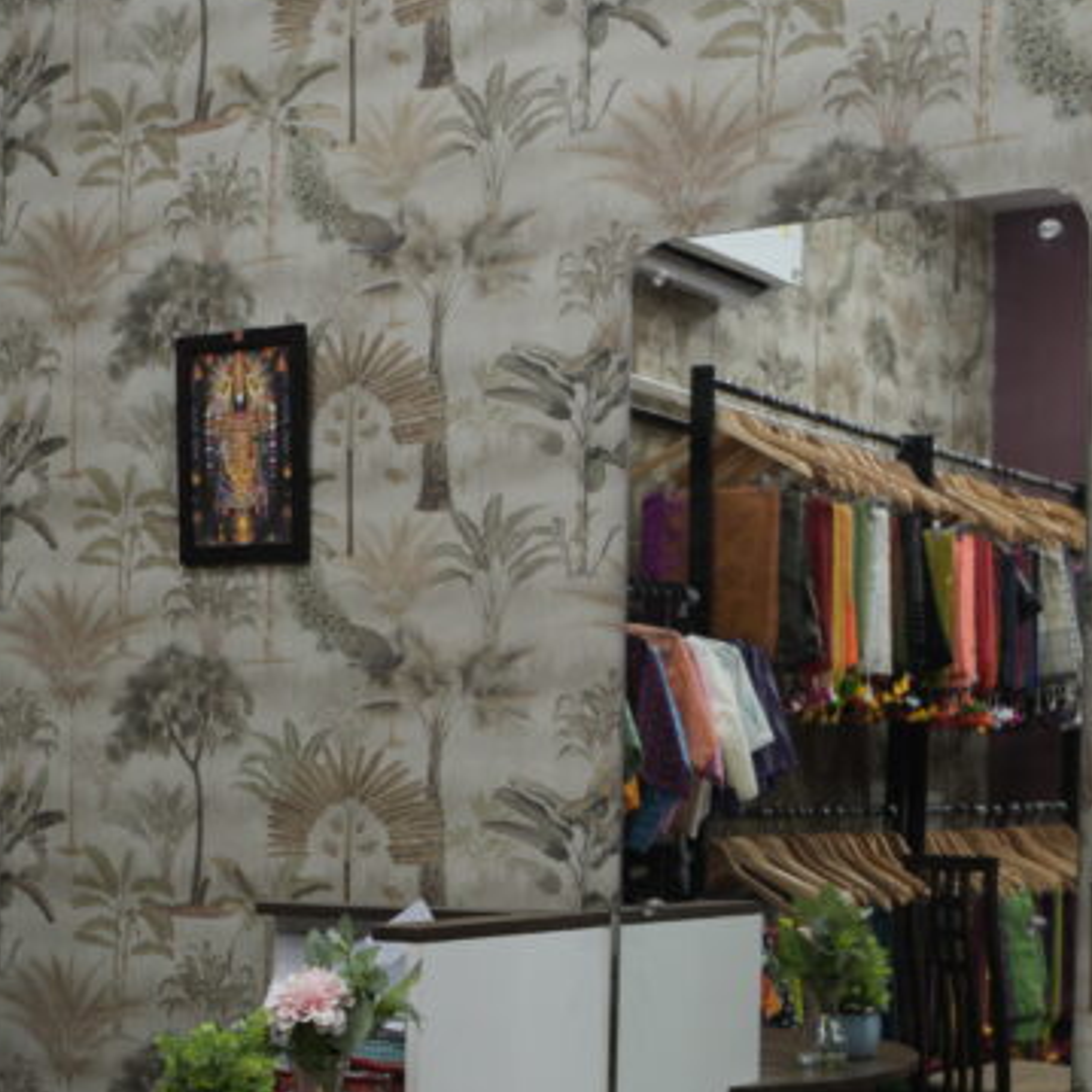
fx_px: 2270
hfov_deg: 26.5
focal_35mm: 64
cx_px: 211
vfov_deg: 26.5
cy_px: 882
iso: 160
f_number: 2.8
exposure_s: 1/100
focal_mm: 17.5
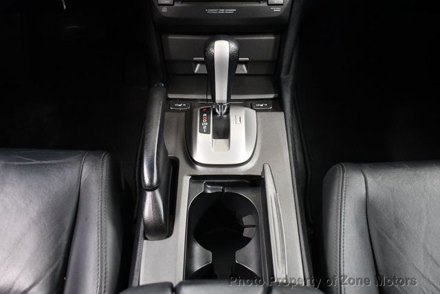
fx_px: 440
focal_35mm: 36
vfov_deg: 36.9
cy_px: 147
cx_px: 220
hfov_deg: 53.1
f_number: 3.5
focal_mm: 18
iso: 3200
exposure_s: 1/60
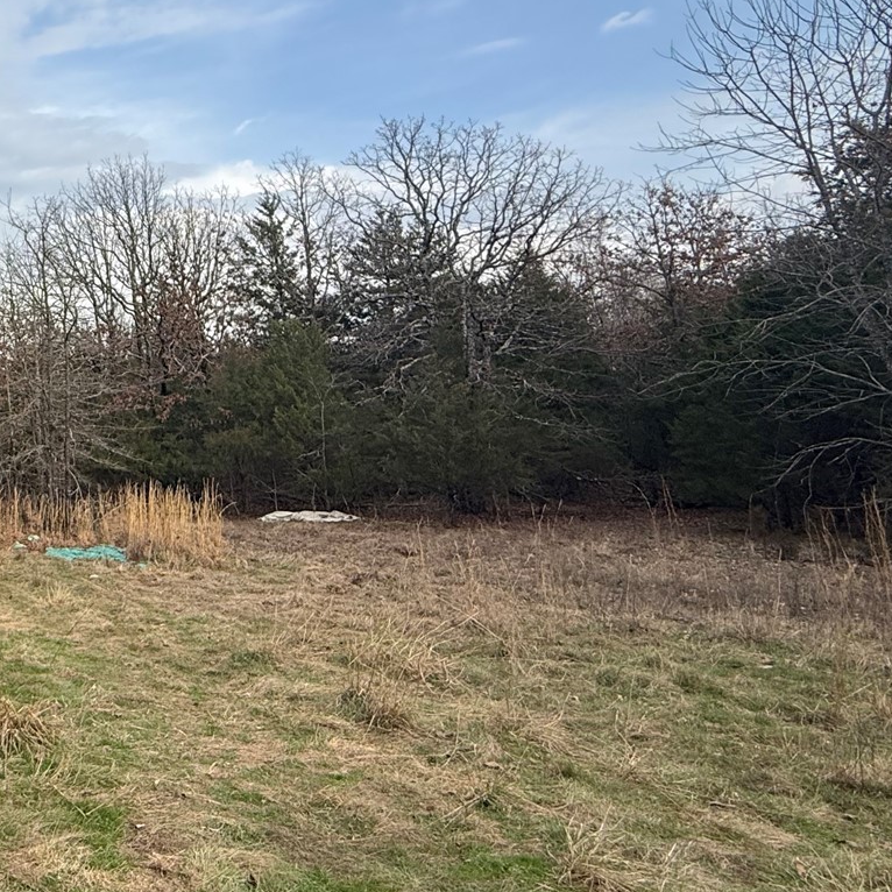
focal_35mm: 31
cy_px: 340
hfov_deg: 41.3
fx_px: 904
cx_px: -102
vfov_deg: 52.0
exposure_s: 1/809
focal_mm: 2.22
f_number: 2.2
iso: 50
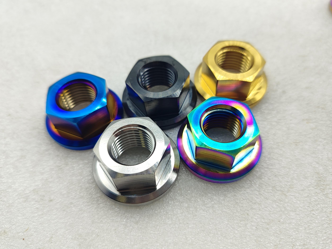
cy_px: 124
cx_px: 166
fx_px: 230
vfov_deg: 56.8
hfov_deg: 71.6
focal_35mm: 24
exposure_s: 1/150
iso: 50
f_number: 1.65
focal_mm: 5.26
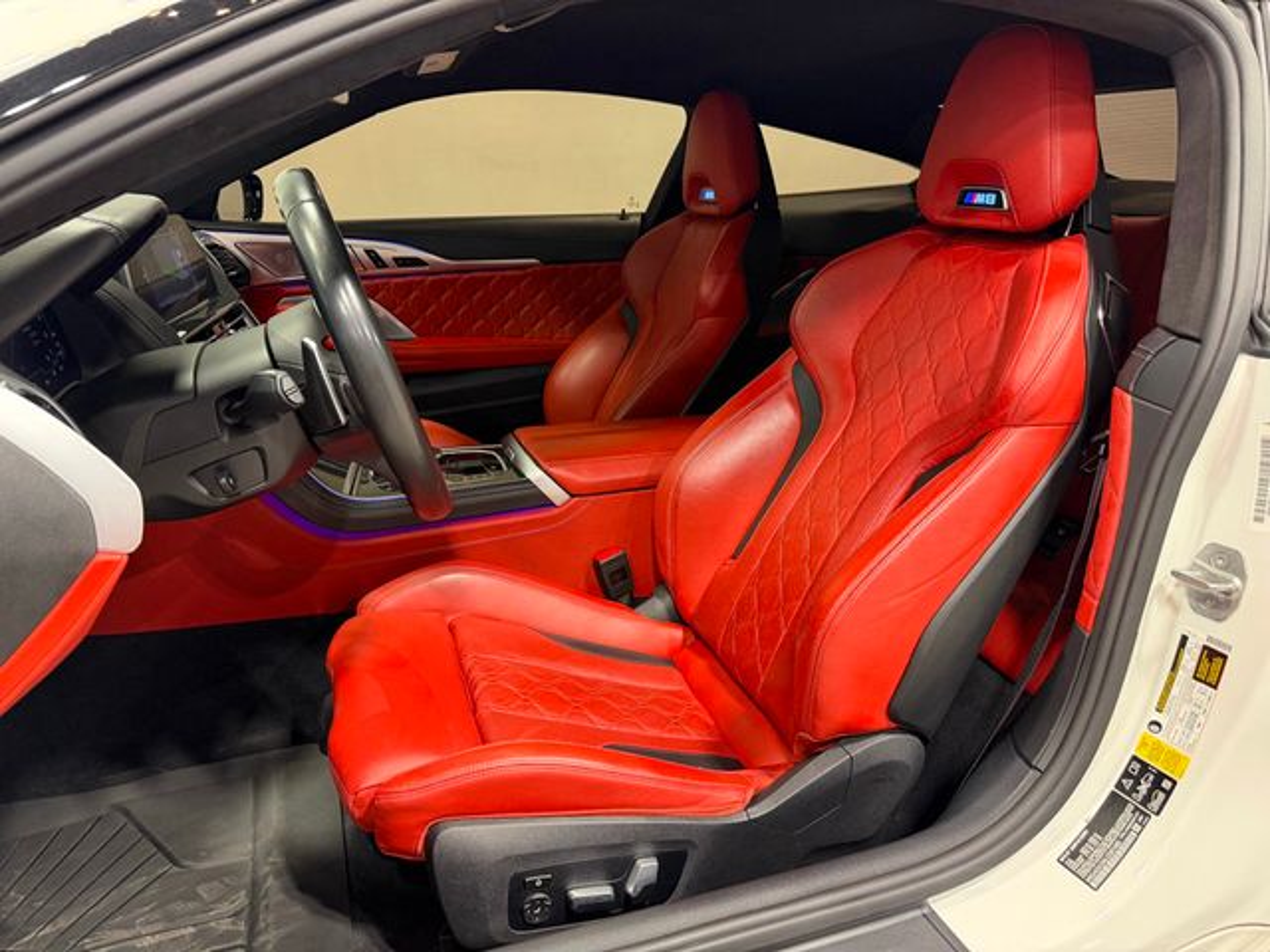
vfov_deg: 56.8
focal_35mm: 24
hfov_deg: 71.6
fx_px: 881
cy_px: 476
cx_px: 635
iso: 250
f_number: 1.78
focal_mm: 6.76
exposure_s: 1/60
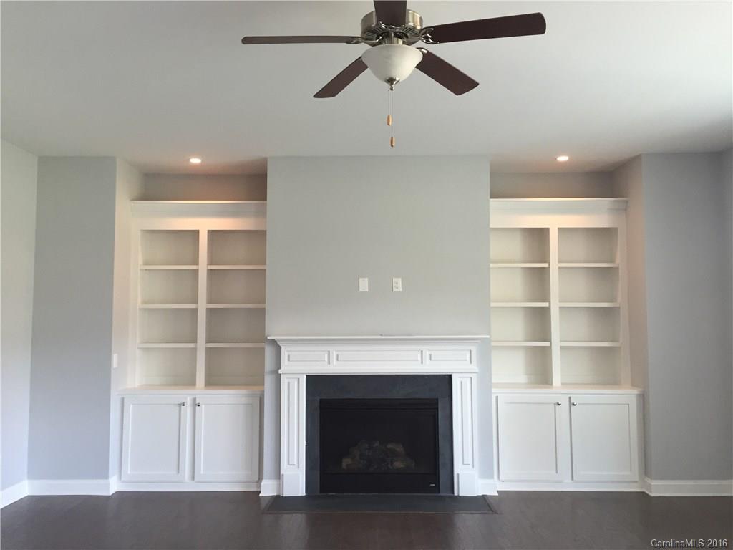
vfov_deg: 48.2
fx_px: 614
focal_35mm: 29
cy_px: 275
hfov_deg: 61.7
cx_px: 366
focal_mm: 4.15
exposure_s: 1/30
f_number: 2.2
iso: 80
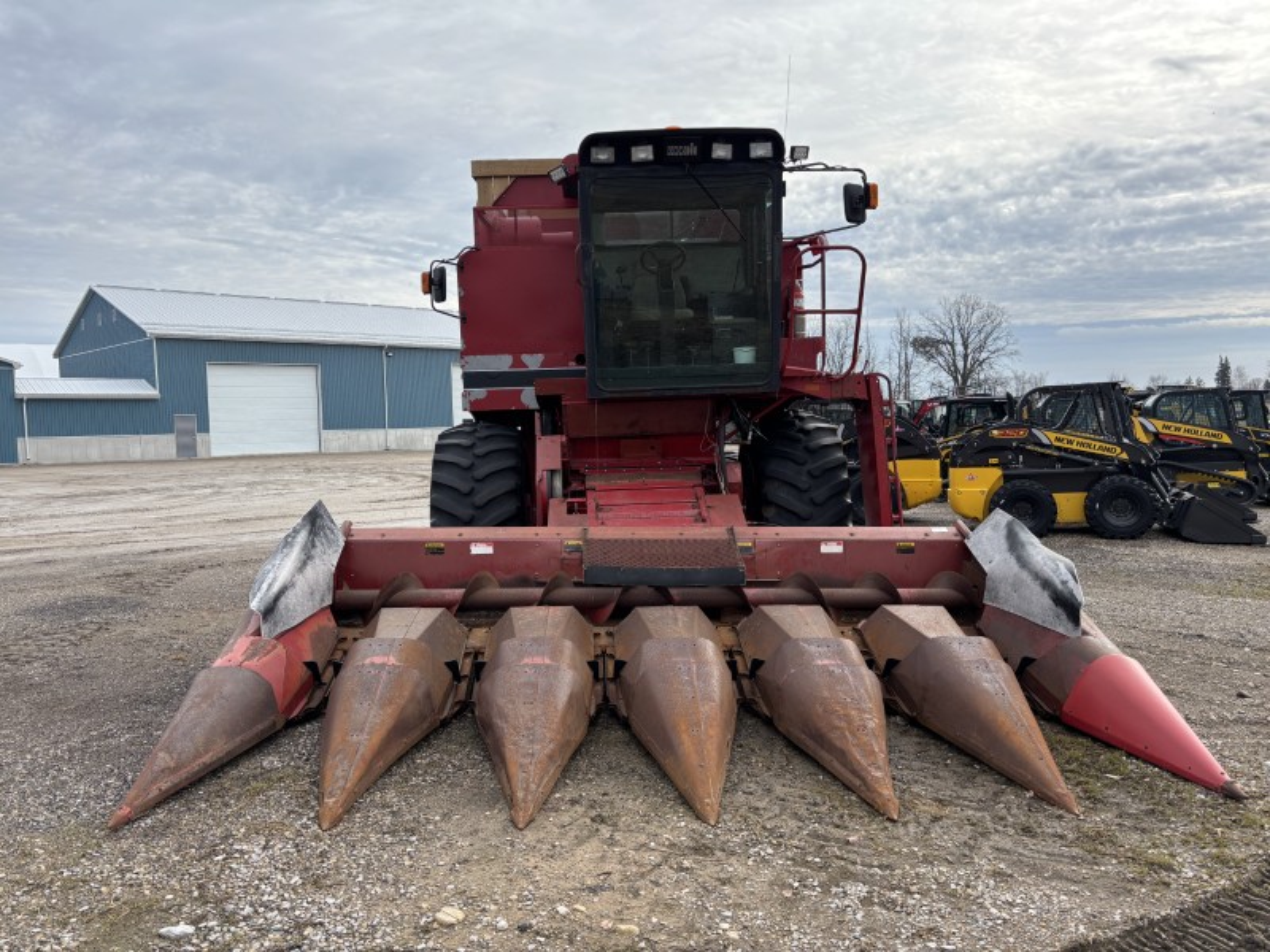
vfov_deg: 53.1
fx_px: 954
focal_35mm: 26
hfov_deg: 67.3
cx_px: 635
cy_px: 476
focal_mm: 5.96
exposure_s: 1/2242
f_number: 1.6
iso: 50
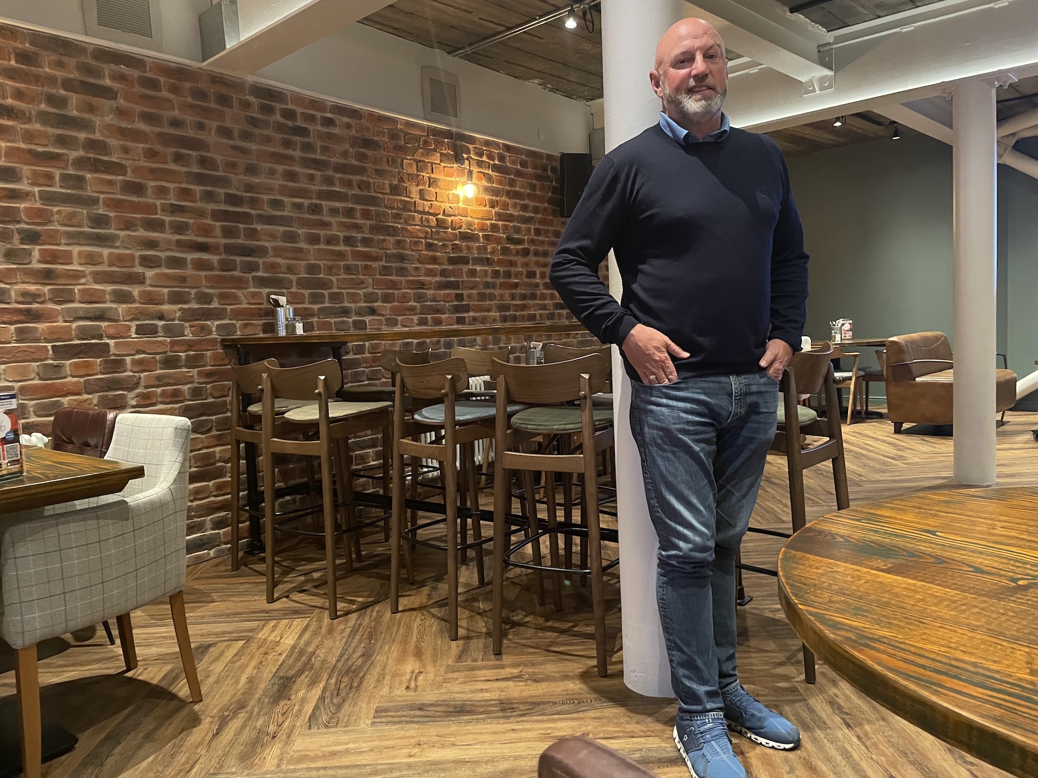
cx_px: 519
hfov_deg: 67.3
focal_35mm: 26
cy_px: 389
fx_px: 780
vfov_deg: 53.1
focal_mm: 4.2
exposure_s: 1/25
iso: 640
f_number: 1.6
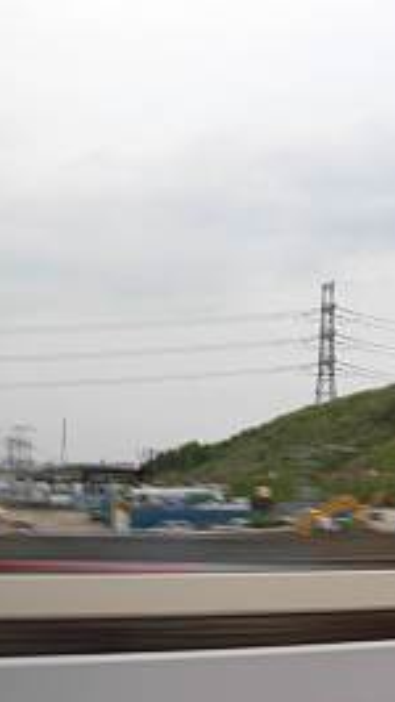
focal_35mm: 62
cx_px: 374
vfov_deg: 33.8
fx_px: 1156
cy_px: 392
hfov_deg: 19.0
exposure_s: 1/13.8
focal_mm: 6.3
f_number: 2.9
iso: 79
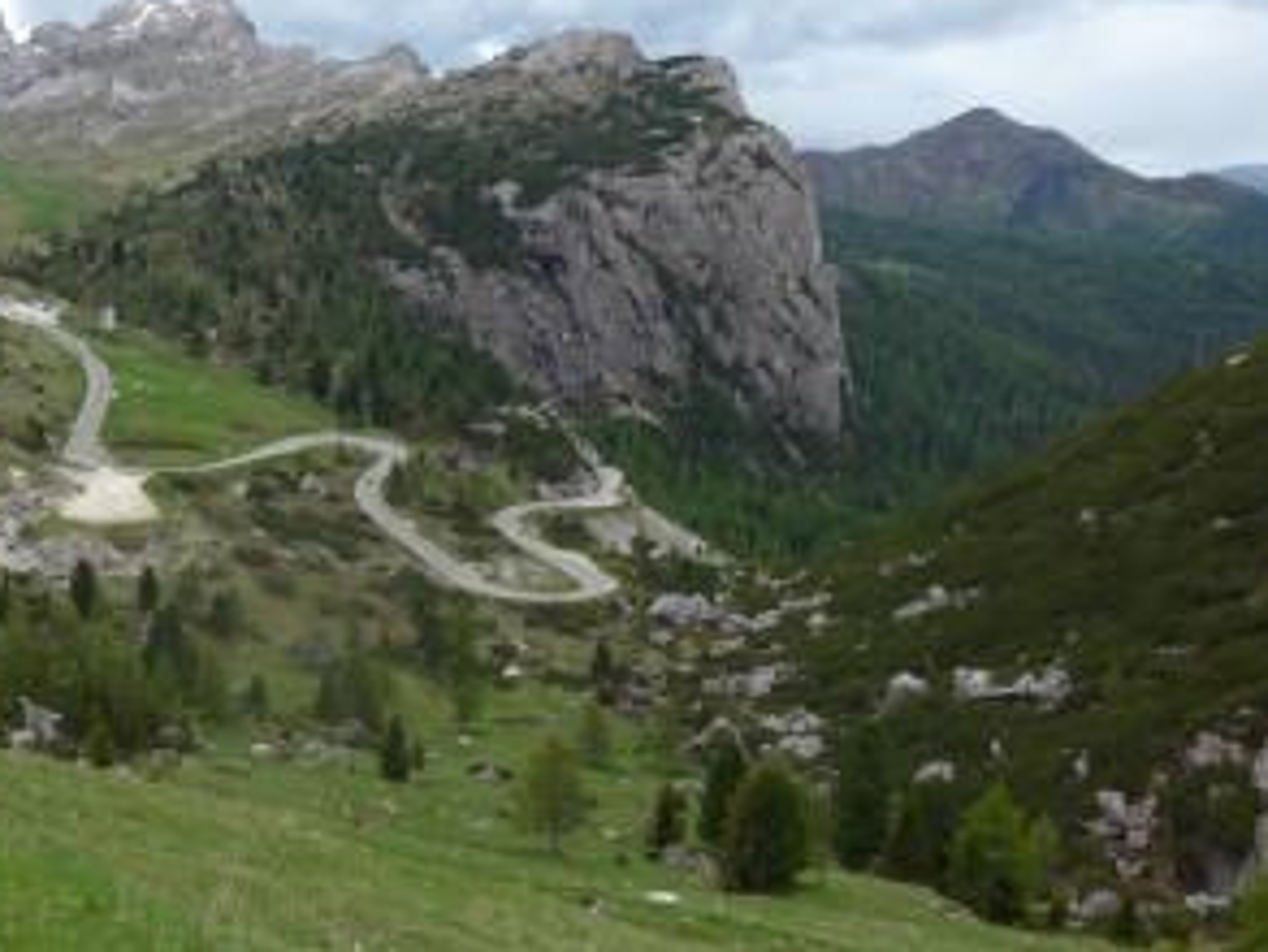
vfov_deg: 37.6
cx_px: 493
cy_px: 368
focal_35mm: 38
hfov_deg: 48.6
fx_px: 1393
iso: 80
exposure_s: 1/800
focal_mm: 6
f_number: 2.8
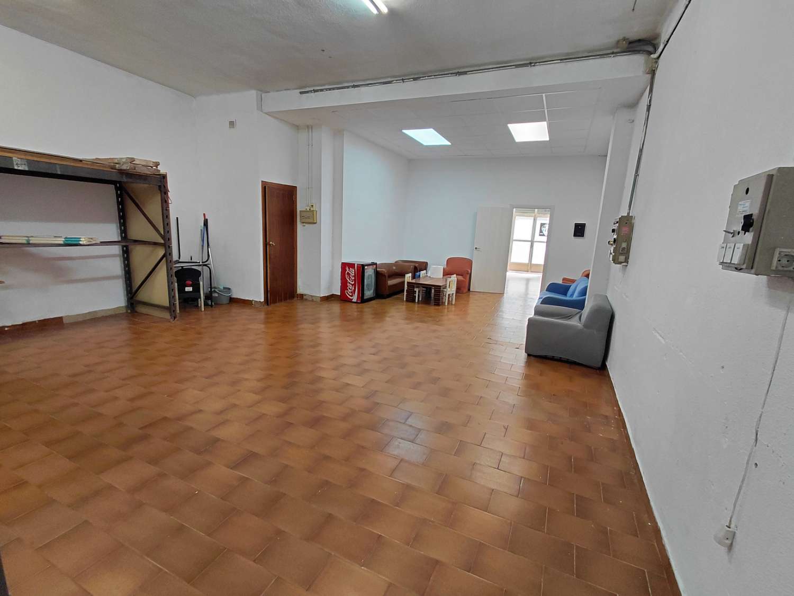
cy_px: 298
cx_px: 397
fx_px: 367
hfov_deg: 94.5
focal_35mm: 16
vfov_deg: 78.1
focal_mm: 1.64
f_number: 2.2
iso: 125
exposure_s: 1/50
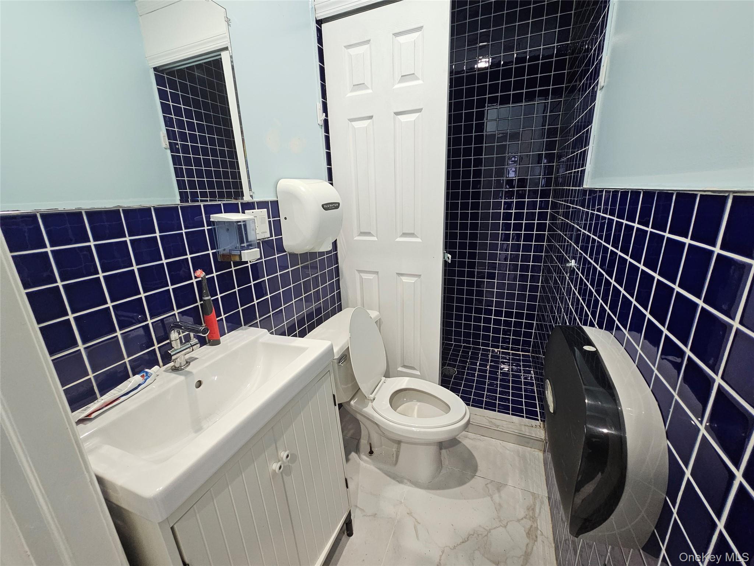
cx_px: 377
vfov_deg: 89.9
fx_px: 283
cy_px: 283
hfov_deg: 106.2
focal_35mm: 13
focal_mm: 2.2
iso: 250
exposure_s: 1/60
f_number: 2.2
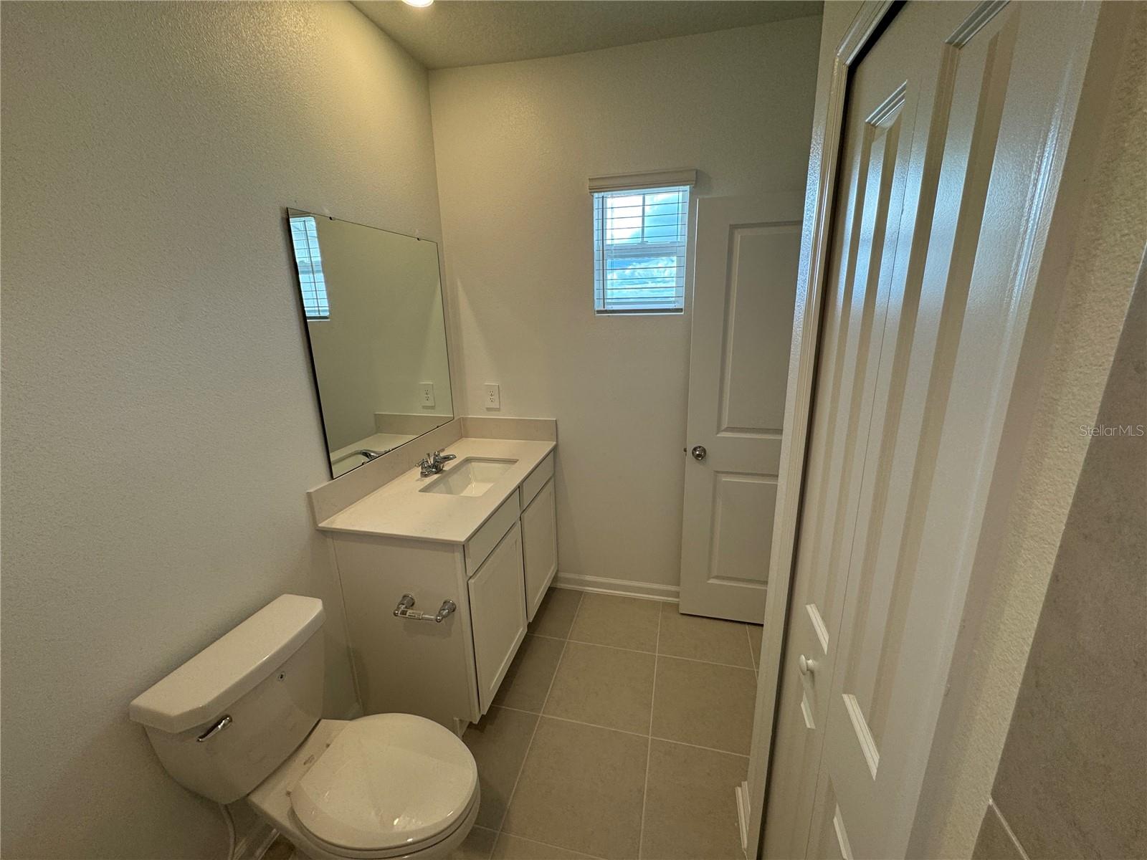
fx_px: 464
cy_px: 430
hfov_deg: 102.1
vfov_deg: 85.7
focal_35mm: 14
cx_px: 574
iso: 125
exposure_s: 1/120
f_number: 2.2
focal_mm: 2.22
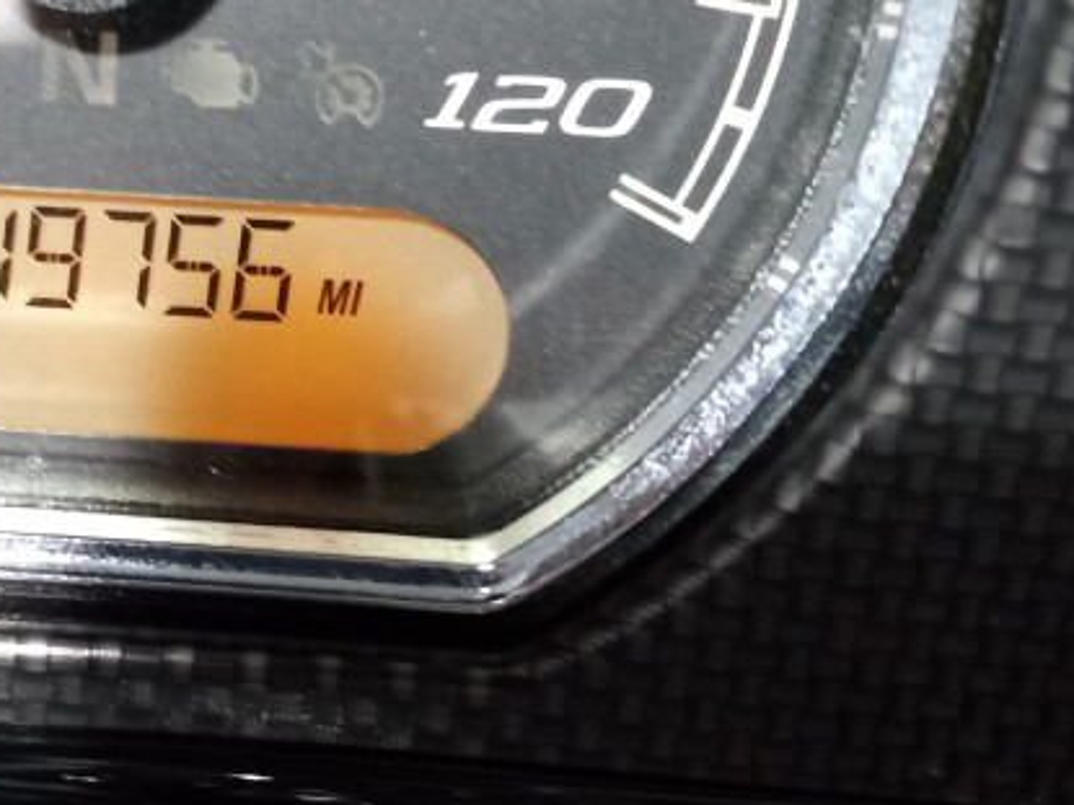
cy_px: 248
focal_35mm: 72
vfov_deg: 20.3
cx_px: 61
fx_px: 2233
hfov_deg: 26.0
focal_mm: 3.71
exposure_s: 1/30
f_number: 2.2
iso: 875
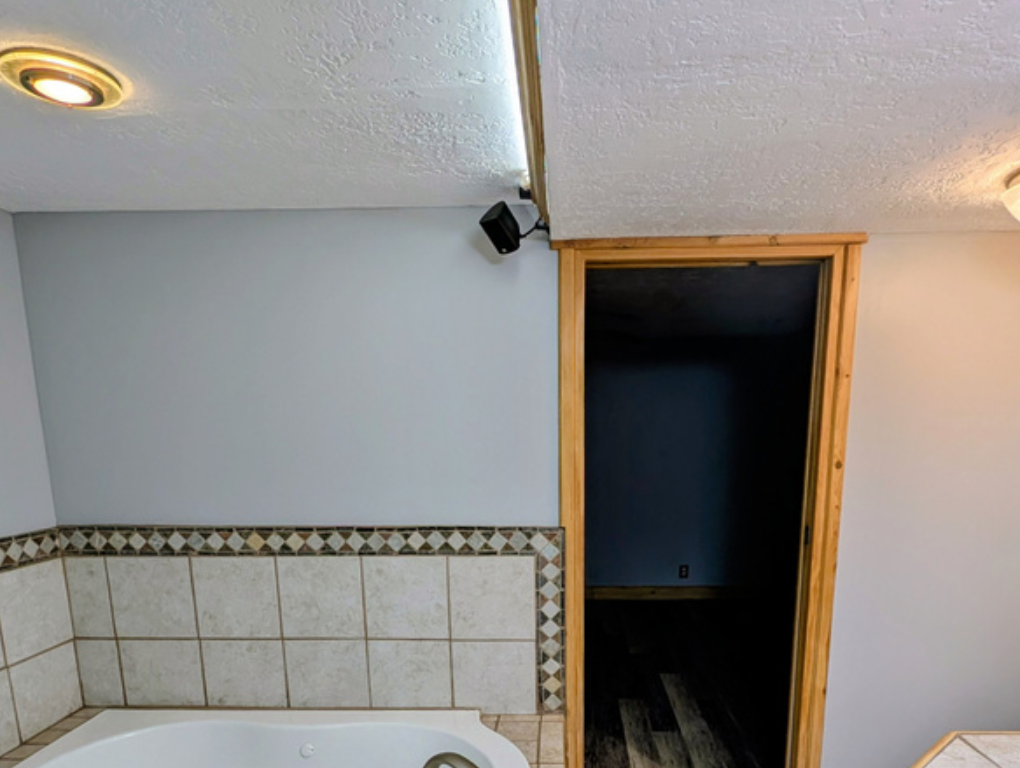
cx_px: 535
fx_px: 620
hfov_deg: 78.9
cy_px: 569
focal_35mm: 21
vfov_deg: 60.4
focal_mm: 2.23
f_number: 1.95
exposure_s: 1/47.8
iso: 59
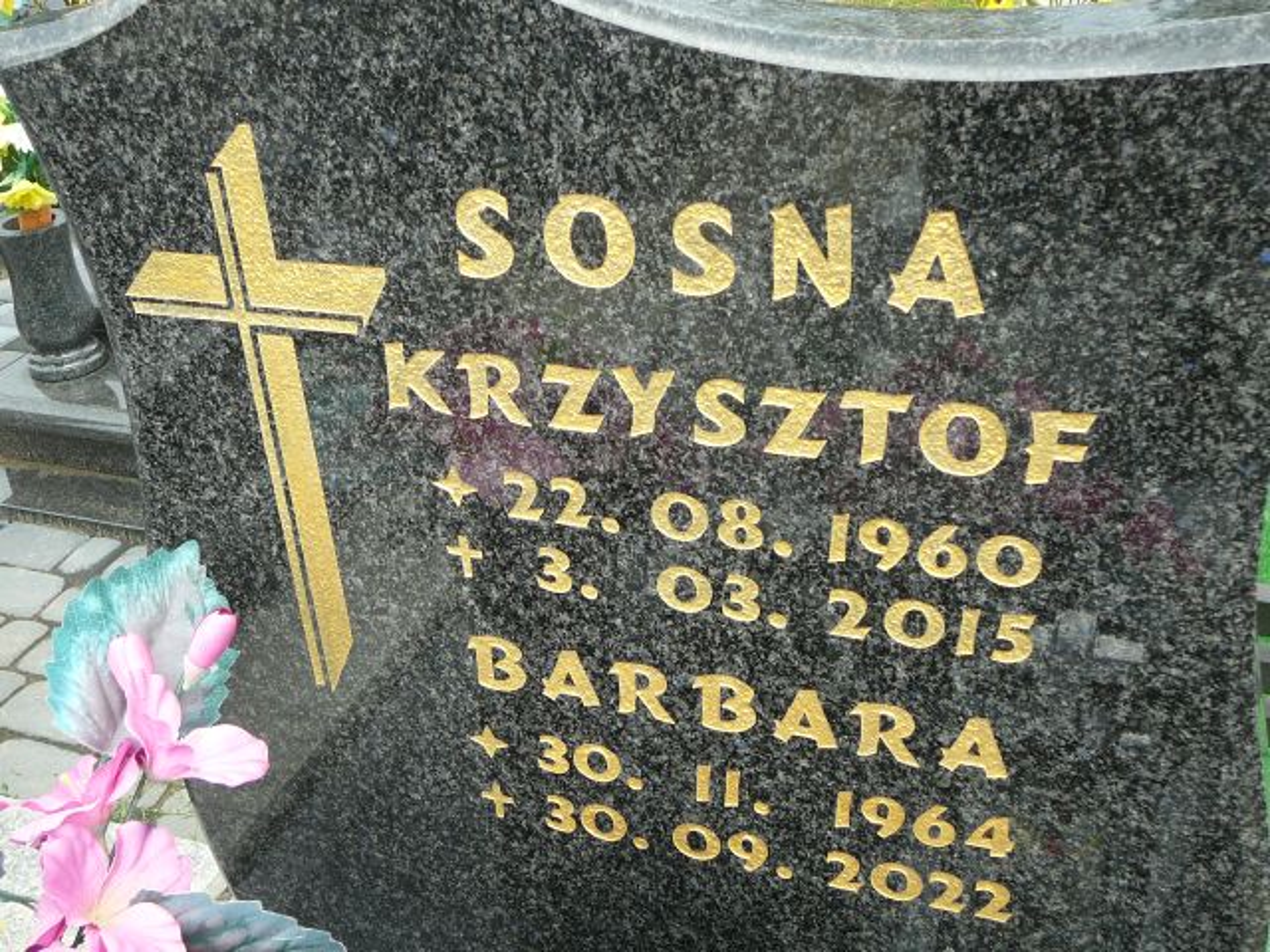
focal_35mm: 41
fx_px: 1504
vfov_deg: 35.1
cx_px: 635
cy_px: 476
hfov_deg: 45.8
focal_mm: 6.1
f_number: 3.1
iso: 80
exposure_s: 1/100
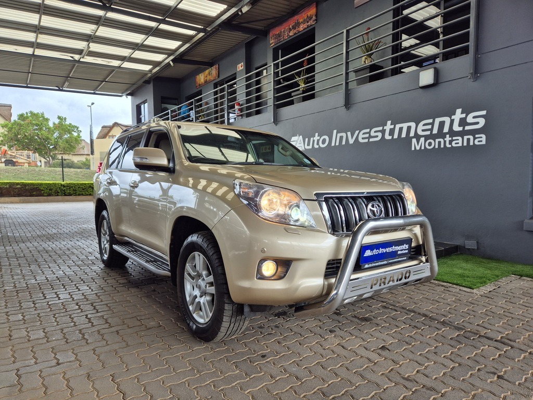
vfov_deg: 58.9
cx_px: 266
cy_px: 200
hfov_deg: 73.9
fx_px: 354
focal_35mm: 23
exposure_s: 1/258
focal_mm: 5.4
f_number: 1.8
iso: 25
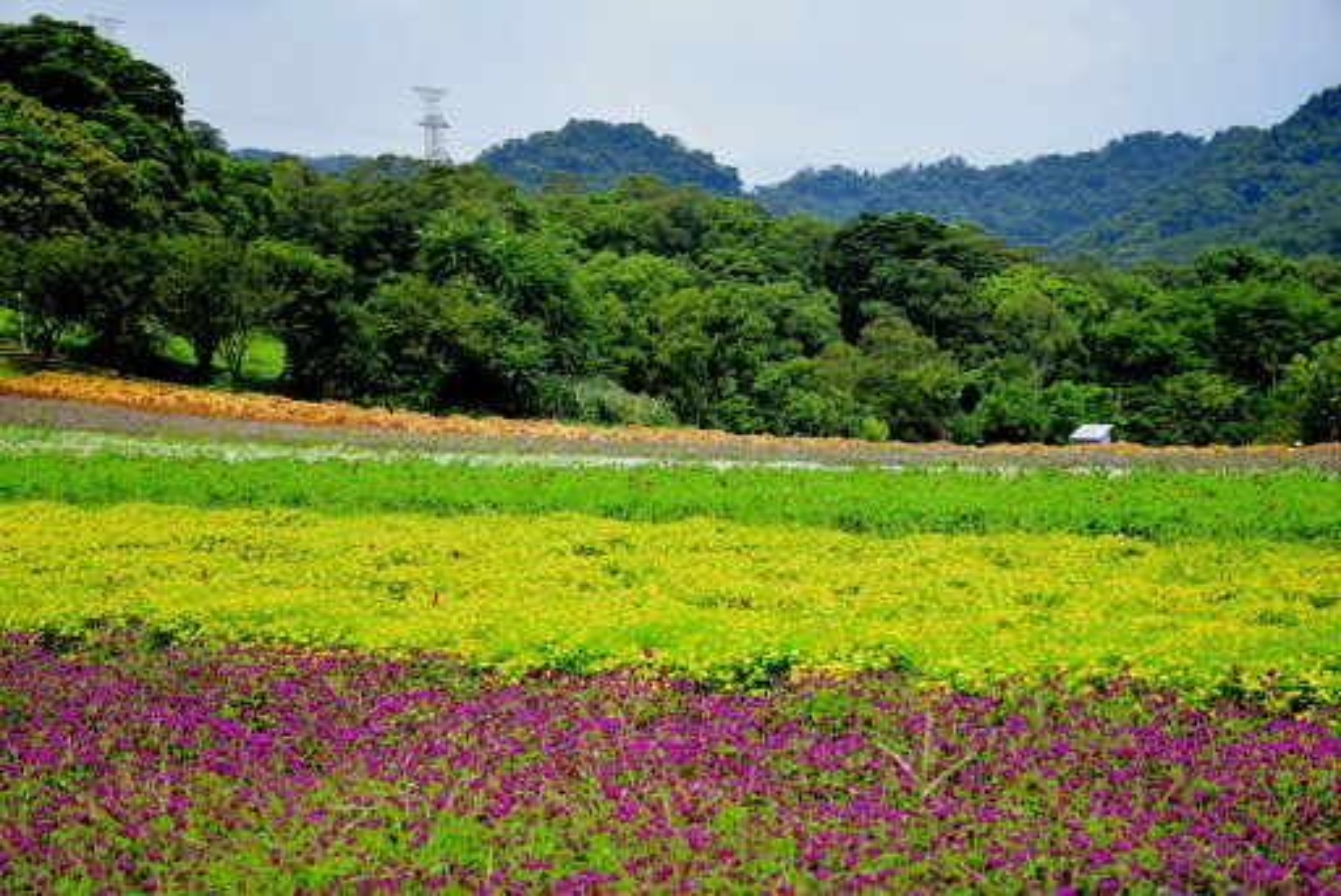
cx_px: 670
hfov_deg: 37.8
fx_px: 1957
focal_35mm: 52
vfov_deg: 25.8
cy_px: 448
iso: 100
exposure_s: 1/400
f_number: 5.6
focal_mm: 35
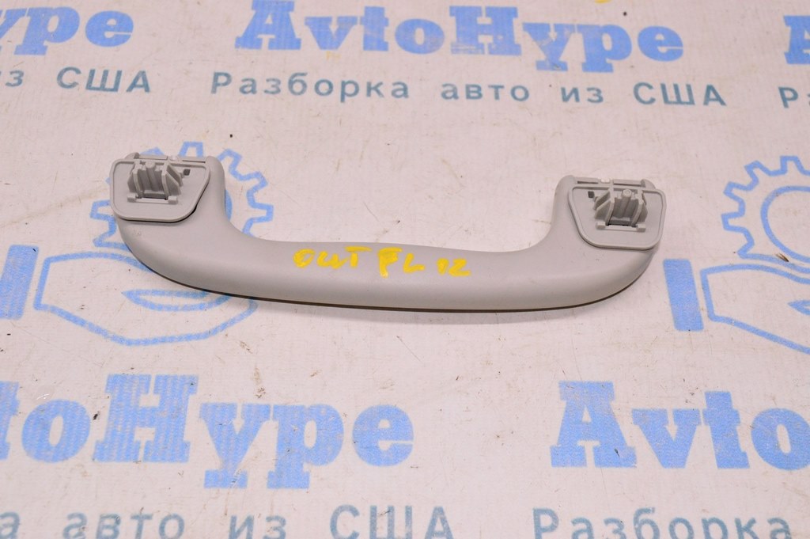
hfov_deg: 45.0
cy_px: 270
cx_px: 405
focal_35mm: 44
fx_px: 978
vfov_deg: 30.8
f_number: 8
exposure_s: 1/125
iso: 1600
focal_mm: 29
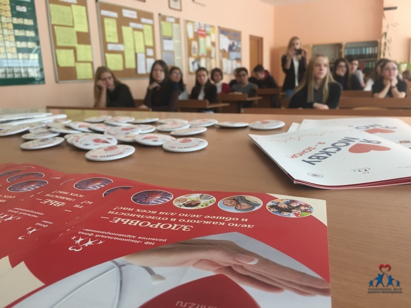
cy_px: 154
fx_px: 344
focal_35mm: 29
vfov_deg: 48.2
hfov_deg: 61.7
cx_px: 206
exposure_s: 1/33
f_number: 2.2
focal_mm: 4.15
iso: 32
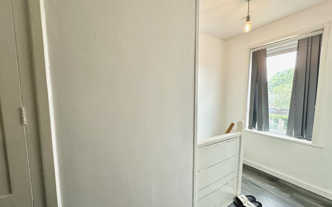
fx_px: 136
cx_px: 167
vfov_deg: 74.7
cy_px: 109
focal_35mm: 15
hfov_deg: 101.5
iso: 125
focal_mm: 2.22
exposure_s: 1/99
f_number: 2.2
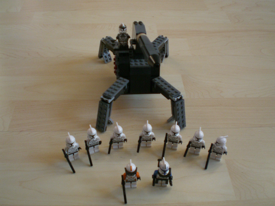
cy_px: 103
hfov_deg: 49.0
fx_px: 302
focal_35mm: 38
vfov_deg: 37.7
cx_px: 138
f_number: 3.1
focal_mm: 6.3
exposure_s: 1/80
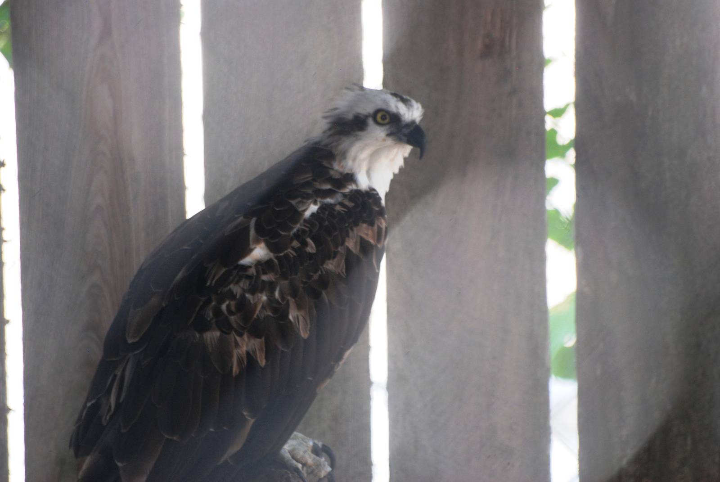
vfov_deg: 3.1
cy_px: 241
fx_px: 9011
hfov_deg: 4.6
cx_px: 360
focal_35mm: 450
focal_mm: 300
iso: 400
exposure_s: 1/160
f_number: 5.6
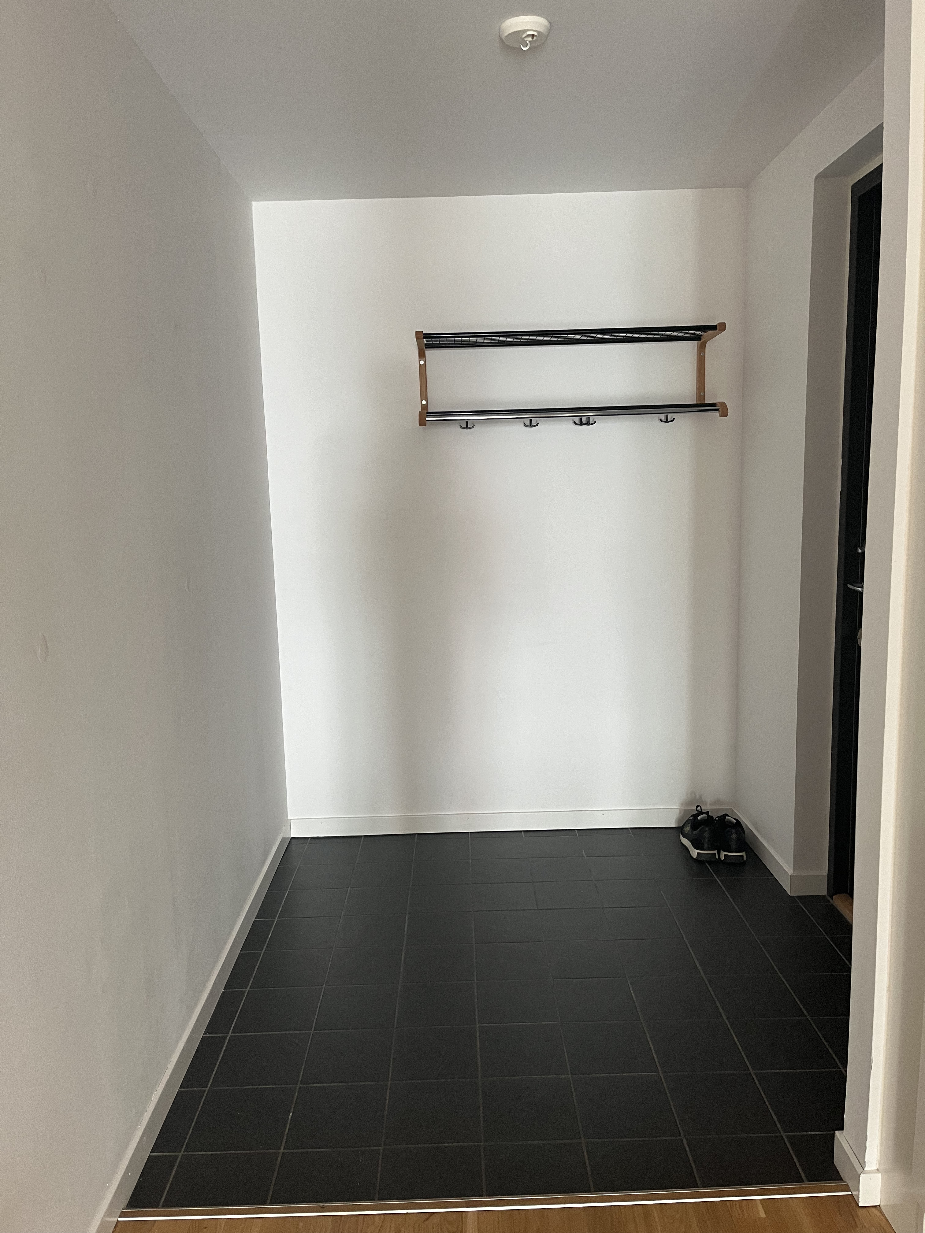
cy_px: 616
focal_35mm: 26
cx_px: 462
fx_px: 926
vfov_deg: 67.3
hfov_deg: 53.1
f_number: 1.6
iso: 125
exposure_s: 1/93
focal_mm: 5.1
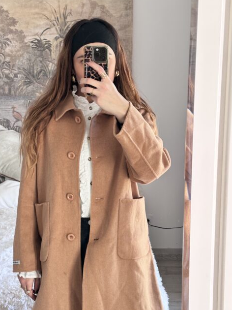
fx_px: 545
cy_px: 175
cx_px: 87
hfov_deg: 23.9
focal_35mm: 61
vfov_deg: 31.7
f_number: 1.78
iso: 80
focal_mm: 6.86
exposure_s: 1/77
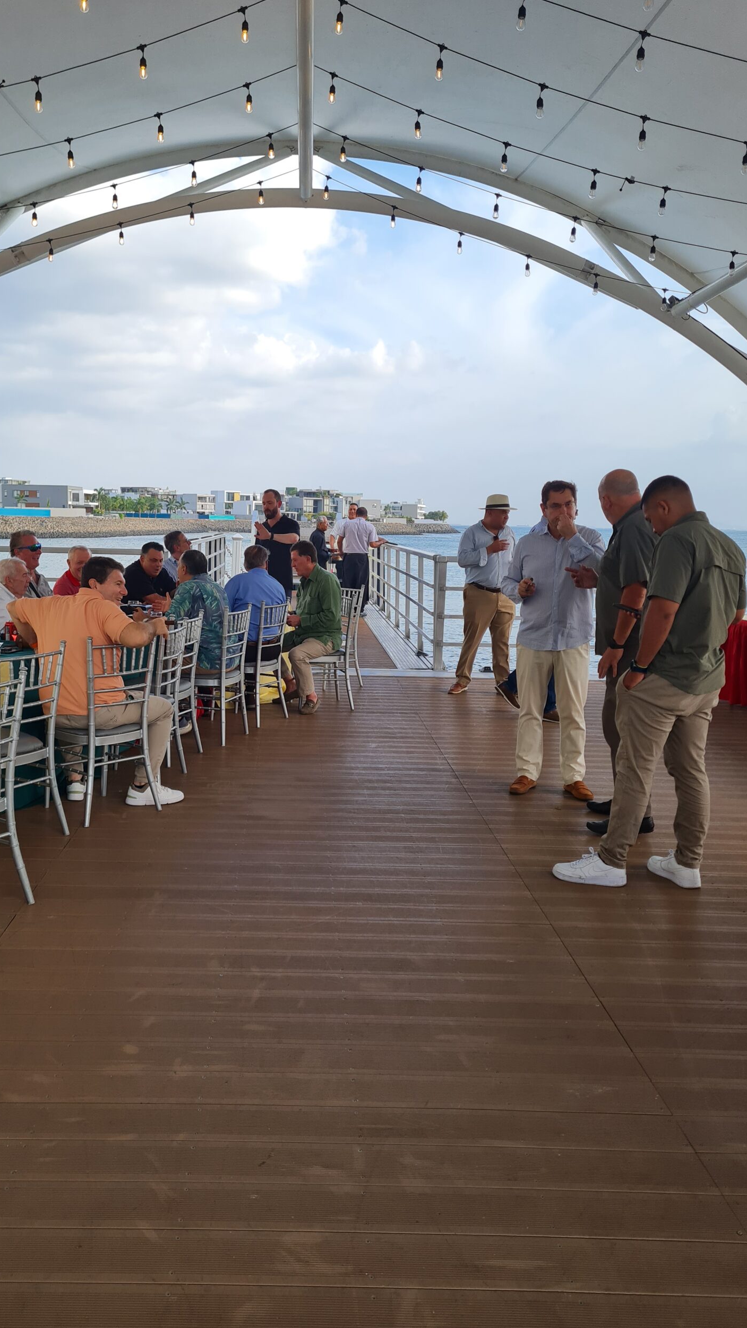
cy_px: 669
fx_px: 1021
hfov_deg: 40.0
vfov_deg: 66.1
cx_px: 307
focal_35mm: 29
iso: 50
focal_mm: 5.4
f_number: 1.8
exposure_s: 1/1052
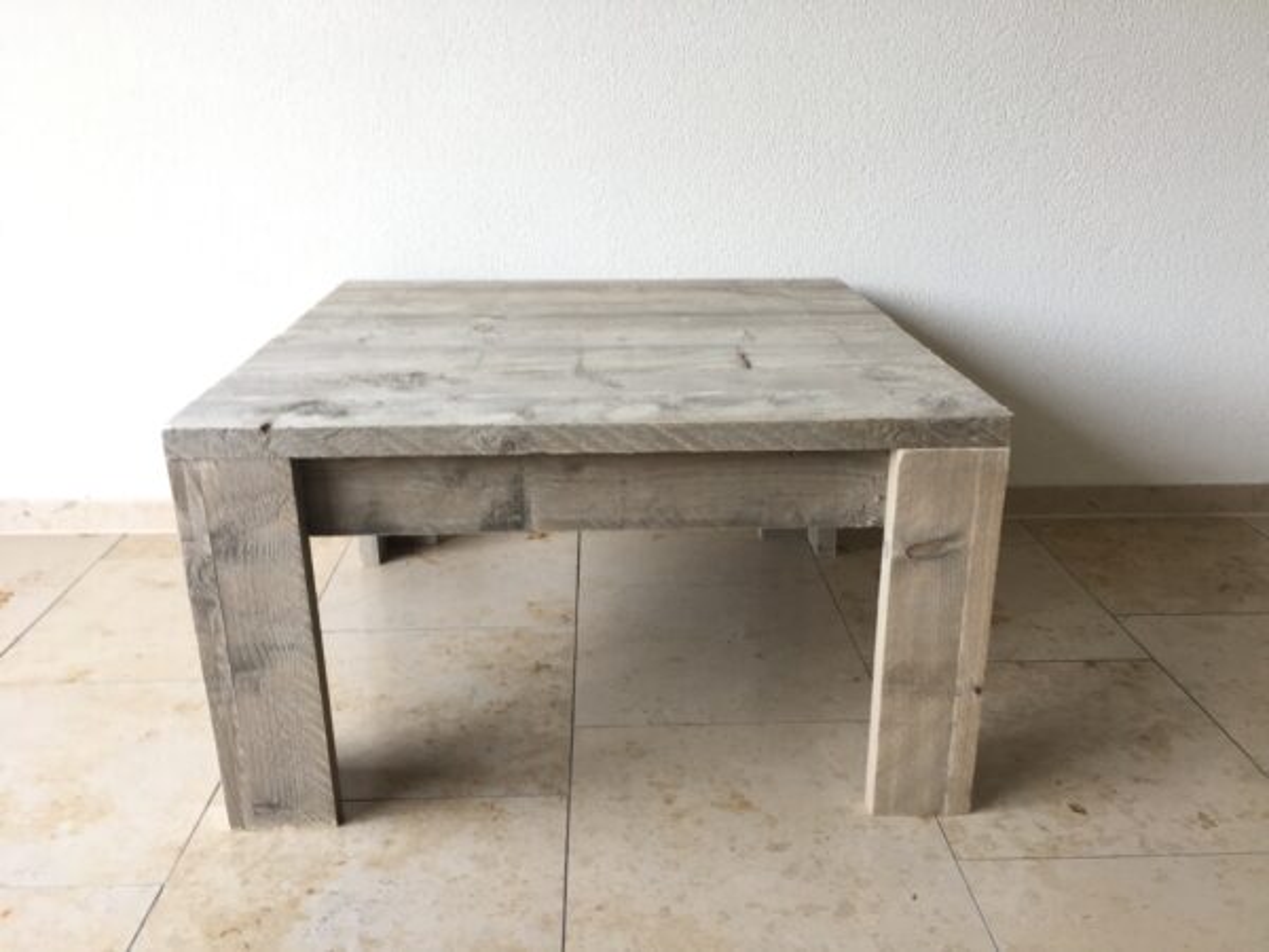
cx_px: 634
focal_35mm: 29
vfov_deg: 48.2
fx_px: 1063
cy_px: 476
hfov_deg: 61.7
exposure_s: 1/50
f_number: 2.2
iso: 25
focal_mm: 4.15
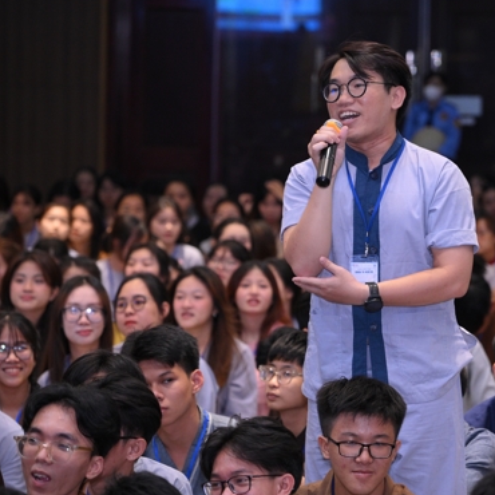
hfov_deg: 9.8
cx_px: 325
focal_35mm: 179
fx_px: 2896
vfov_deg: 9.8
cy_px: 243
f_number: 4
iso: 2500
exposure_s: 1/160
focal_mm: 120
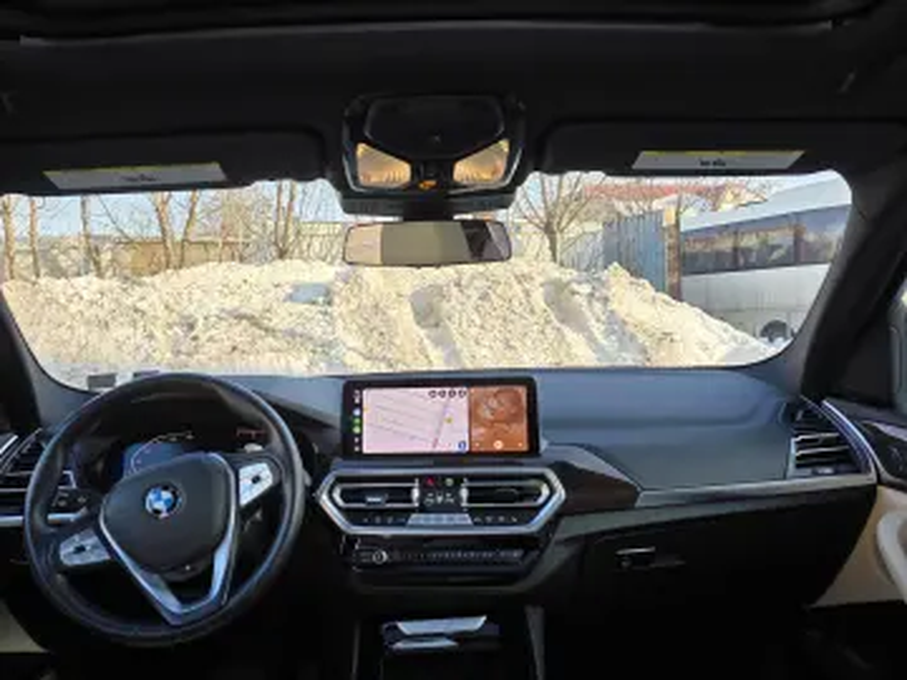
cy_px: 340
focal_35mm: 23
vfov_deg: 58.9
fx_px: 603
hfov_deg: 73.9
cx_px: 454
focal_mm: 6.3
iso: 20
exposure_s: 1/244
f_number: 1.7
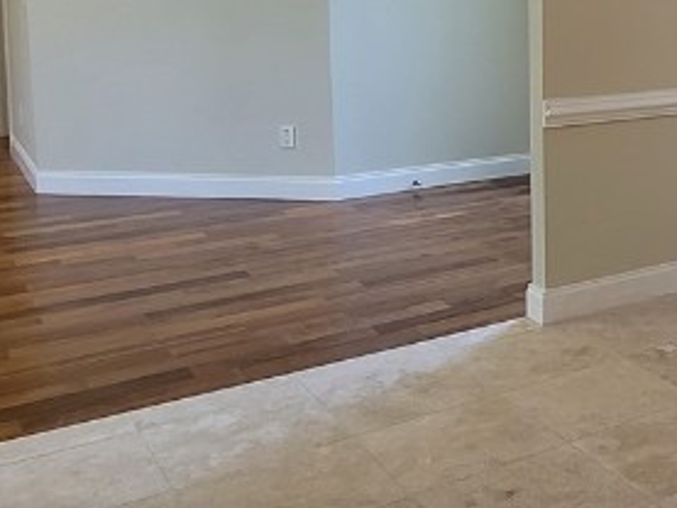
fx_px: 939
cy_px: 39
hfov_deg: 31.1
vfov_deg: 28.9
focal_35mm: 48
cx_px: 875
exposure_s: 1/60
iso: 160
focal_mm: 2.2
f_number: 2.2
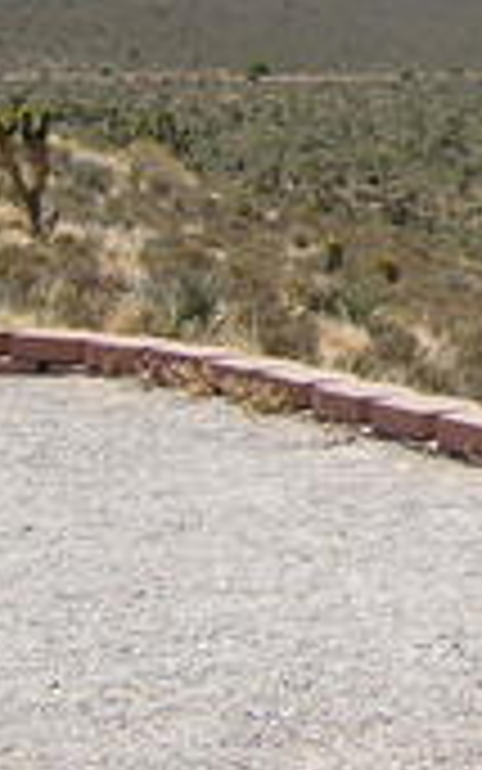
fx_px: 2919
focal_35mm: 139
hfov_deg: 9.2
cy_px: -9
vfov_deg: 14.8
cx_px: 752
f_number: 8
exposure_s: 1/125
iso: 50
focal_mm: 5.8
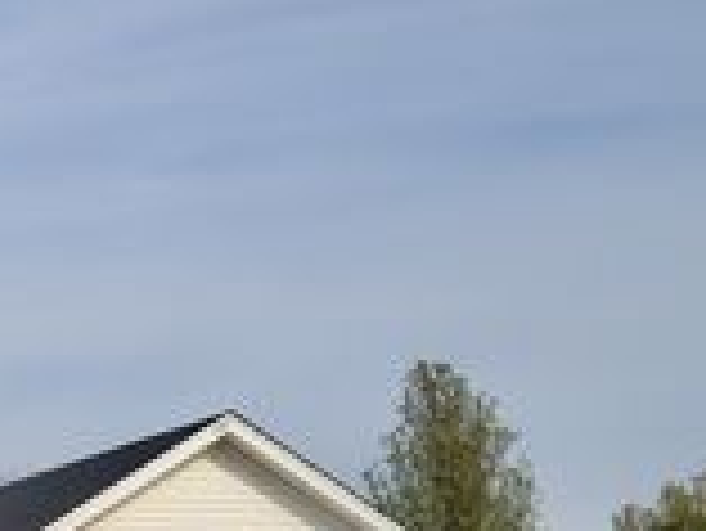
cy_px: 587
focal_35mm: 118
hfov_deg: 15.8
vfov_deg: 12.4
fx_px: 2408
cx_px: -216
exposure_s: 1/6494
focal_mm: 6.76
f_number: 1.78
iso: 64
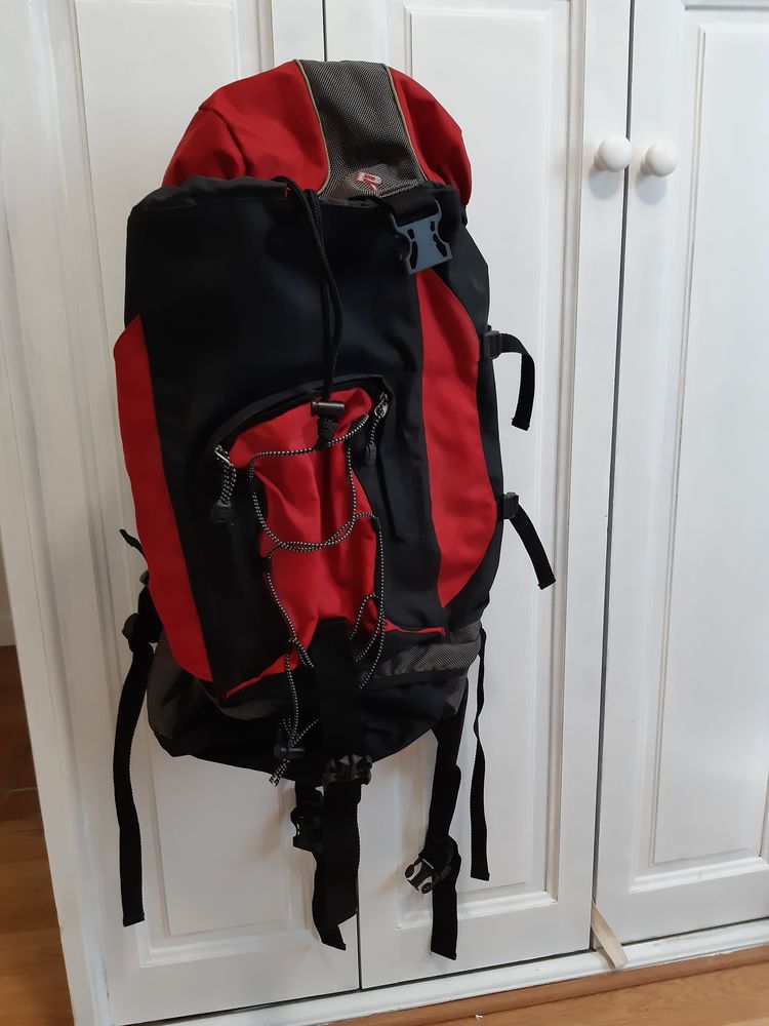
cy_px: 513
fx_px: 770
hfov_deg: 53.1
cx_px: 384
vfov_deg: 67.3
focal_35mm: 26
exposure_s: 1/33
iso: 200
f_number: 1.7
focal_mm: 3.92
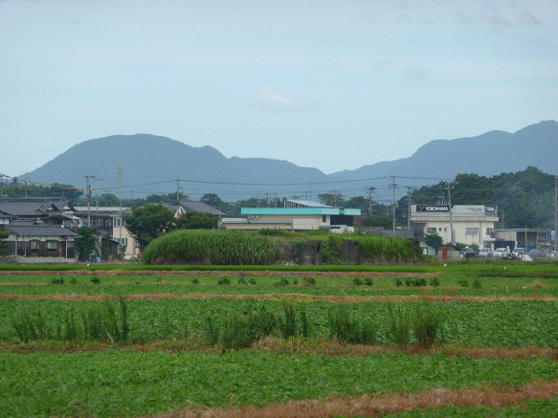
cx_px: 279
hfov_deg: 7.1
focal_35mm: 280
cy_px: 209
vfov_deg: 5.3
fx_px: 4513
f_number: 4.9
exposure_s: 1/500
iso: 100
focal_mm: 47
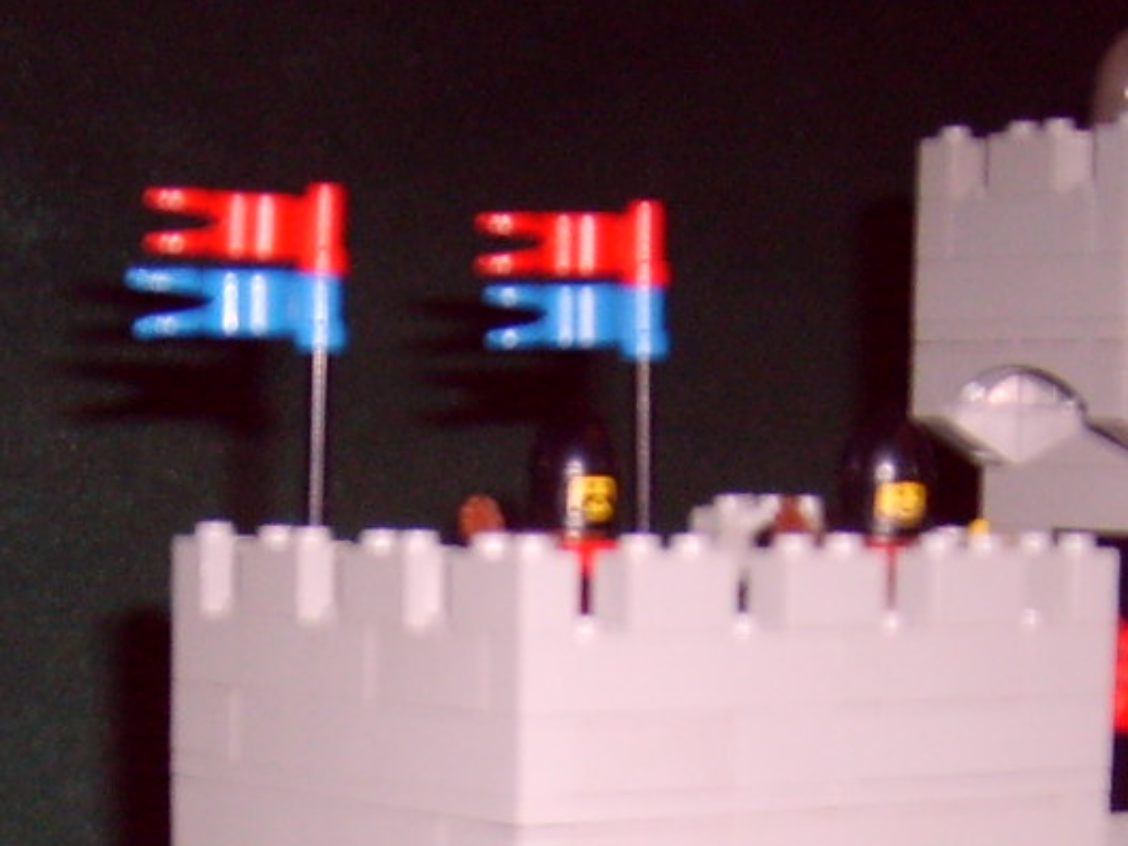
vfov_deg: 13.2
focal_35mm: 106
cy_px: 1239
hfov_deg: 18.5
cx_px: 376
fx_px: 3454
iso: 100
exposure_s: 1/45
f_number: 2.8
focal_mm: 5.8
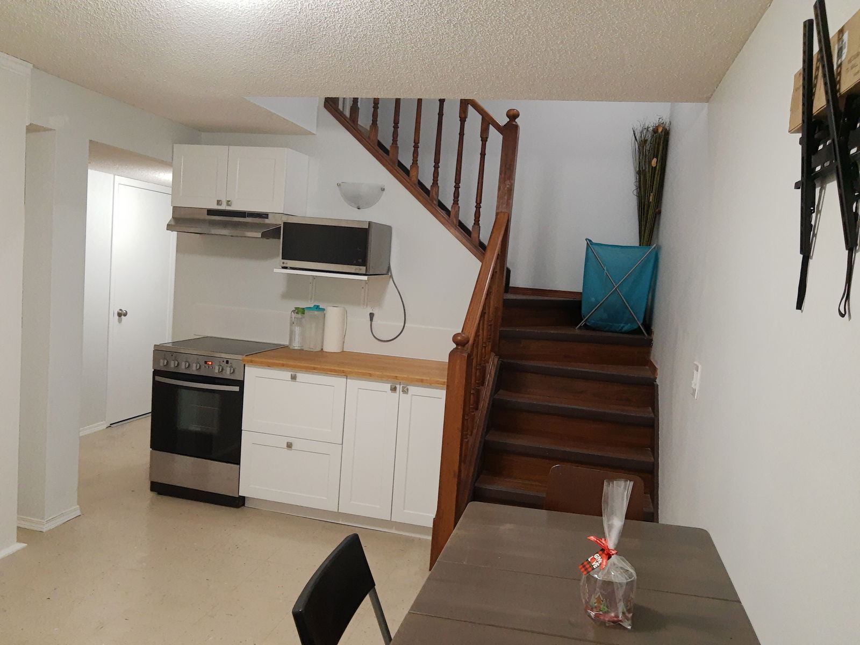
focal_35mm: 26
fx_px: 646
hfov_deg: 67.3
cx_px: 430
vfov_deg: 53.1
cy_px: 322
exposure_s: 1/50
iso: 381
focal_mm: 3.95
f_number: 1.8
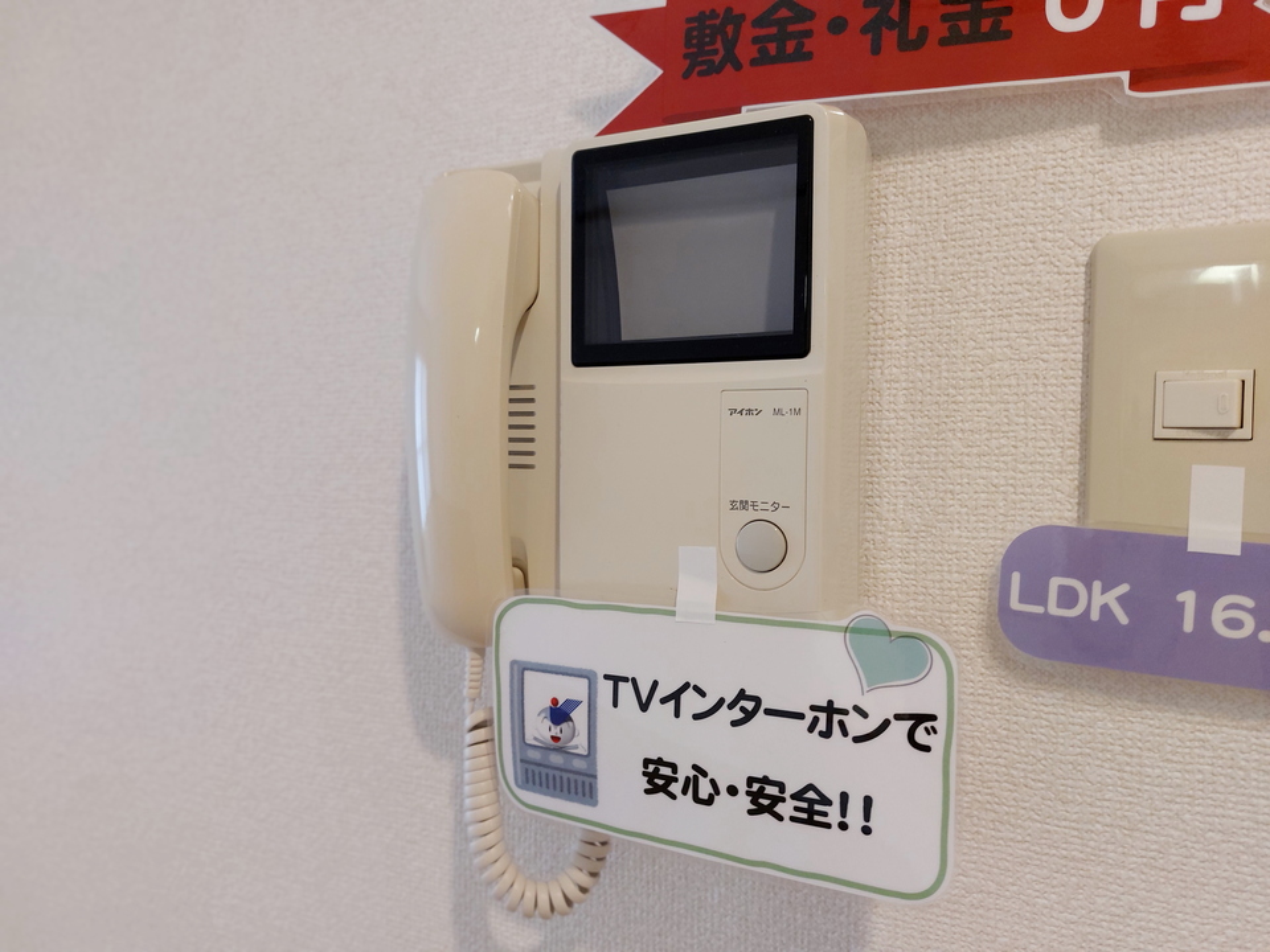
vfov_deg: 56.8
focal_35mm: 24
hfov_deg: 71.6
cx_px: 635
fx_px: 881
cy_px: 476
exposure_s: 1/24
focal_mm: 5.23
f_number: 1.8
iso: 125
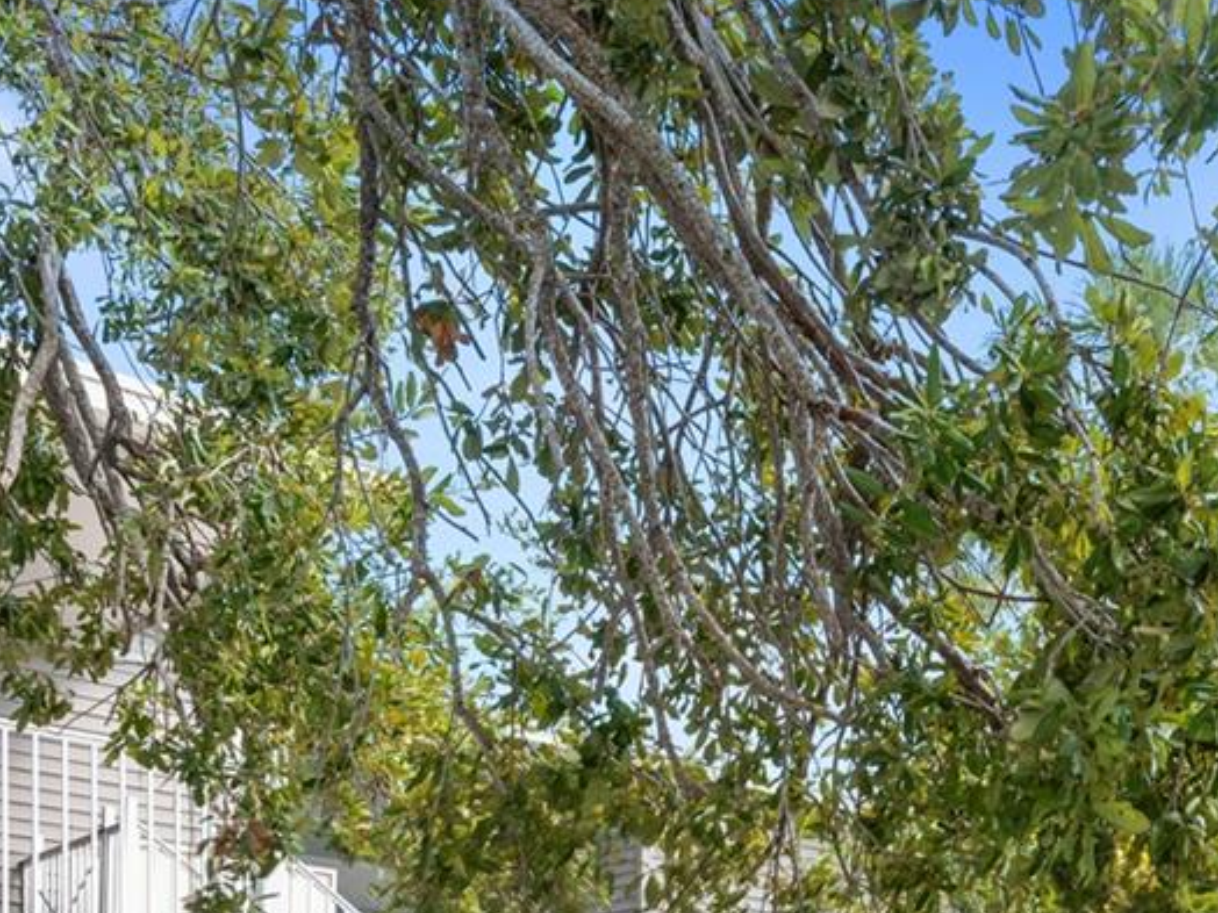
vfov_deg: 26.1
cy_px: 1201
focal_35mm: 47
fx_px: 1654
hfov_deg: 38.7
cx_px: 1002
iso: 250
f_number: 8
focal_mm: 16
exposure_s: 1/250
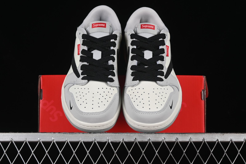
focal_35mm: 75
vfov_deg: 18.2
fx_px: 512
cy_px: 82
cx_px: 123
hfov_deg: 27.0
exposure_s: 1/80
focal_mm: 50
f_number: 8
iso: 160
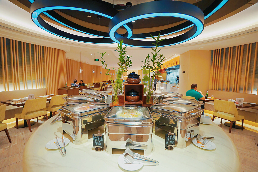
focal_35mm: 16
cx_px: 129
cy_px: 86
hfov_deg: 96.7
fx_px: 115
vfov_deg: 73.8
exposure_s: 1/60
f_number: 4
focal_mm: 16
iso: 500
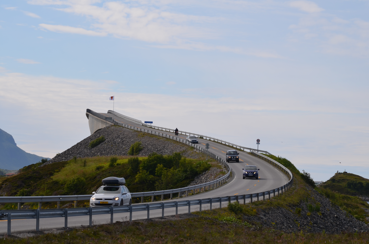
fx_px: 1458
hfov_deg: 14.4
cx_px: 184
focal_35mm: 142
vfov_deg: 9.6
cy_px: 122
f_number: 11
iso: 100
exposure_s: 1/200
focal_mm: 95
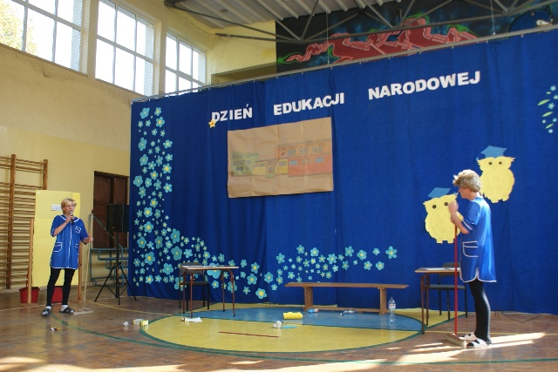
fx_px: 465
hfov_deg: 61.9
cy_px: 186
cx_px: 279
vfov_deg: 43.6
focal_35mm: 30
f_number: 4.5
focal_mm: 20
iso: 100
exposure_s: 1/40
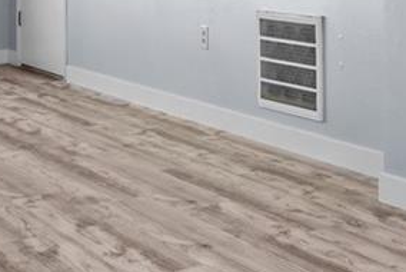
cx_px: 460
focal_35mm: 90
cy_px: -103
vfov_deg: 14.5
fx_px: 1016
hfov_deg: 21.3
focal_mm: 16
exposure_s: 1/4
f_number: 8
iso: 400
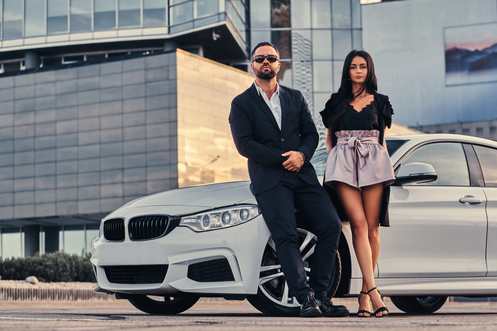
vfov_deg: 16.3
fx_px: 1159
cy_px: 166
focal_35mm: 84
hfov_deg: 24.2
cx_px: 248
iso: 200
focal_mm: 56
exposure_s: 1/500
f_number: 2.8
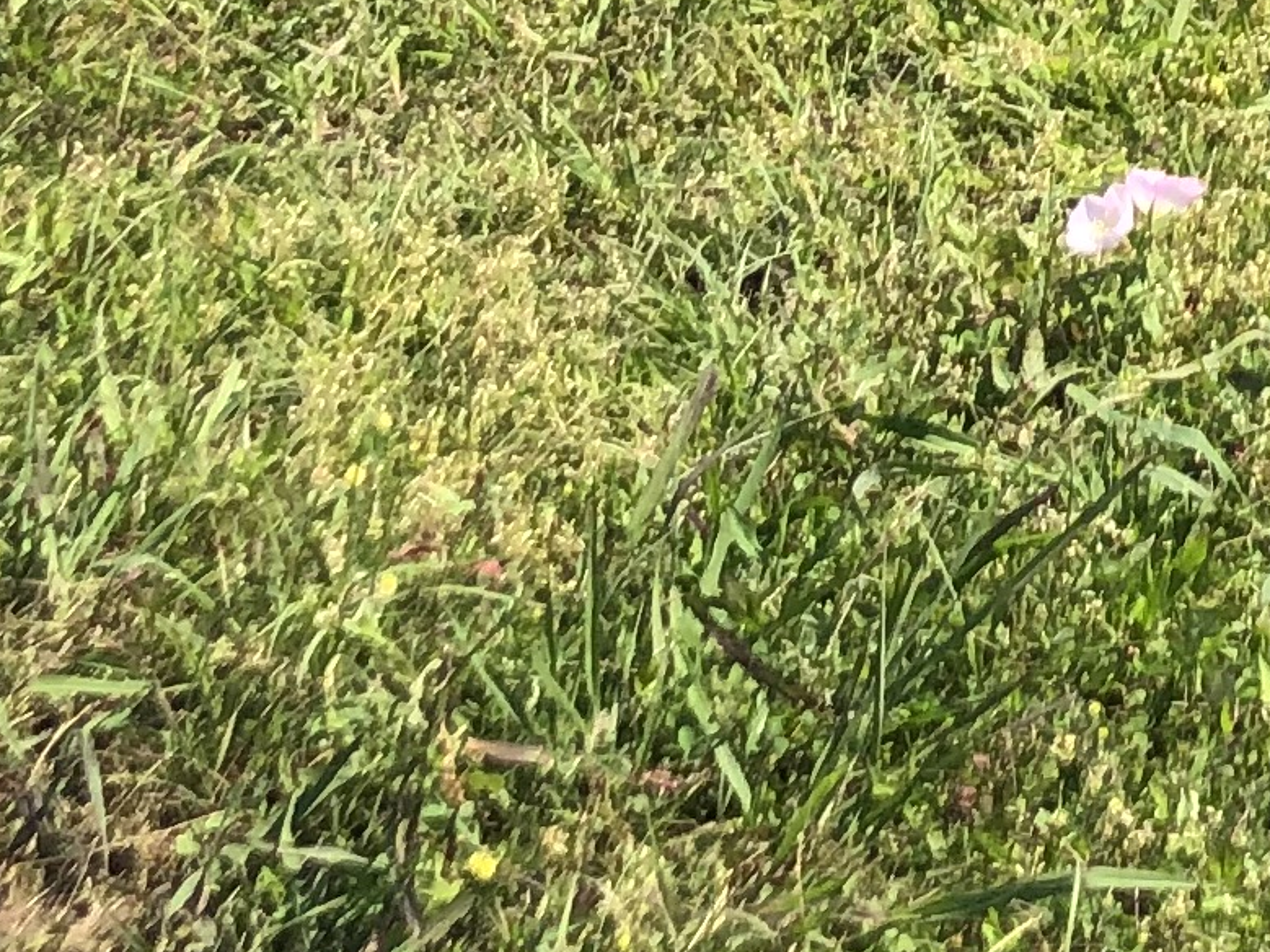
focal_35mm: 145
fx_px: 5319
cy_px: -1130
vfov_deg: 9.4
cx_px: 2651
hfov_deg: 11.9
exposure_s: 1/1473
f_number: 1.8
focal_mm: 3.99
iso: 20
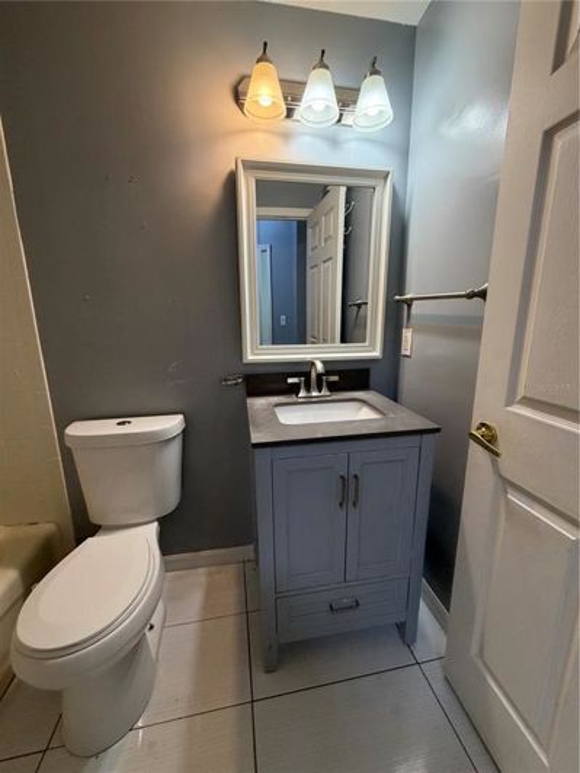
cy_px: 386
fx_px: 313
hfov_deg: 85.7
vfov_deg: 102.1
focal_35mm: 14
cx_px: 290
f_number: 2.2
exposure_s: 1/120
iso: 250
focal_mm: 2.22
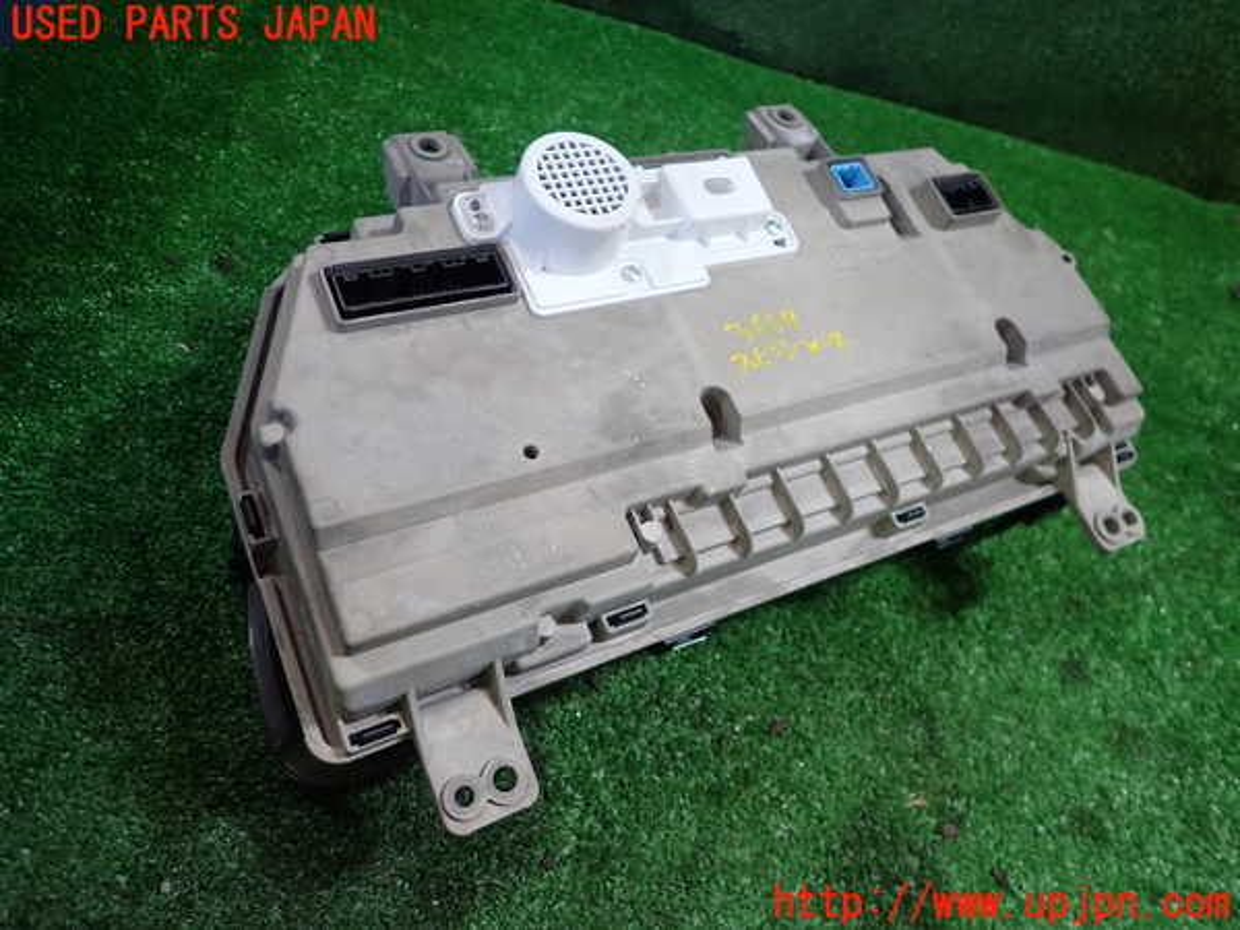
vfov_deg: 54.9
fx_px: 896
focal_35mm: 25
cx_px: 620
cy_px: 465
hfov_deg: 69.4
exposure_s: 1/50
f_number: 2
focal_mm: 4.5
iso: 200
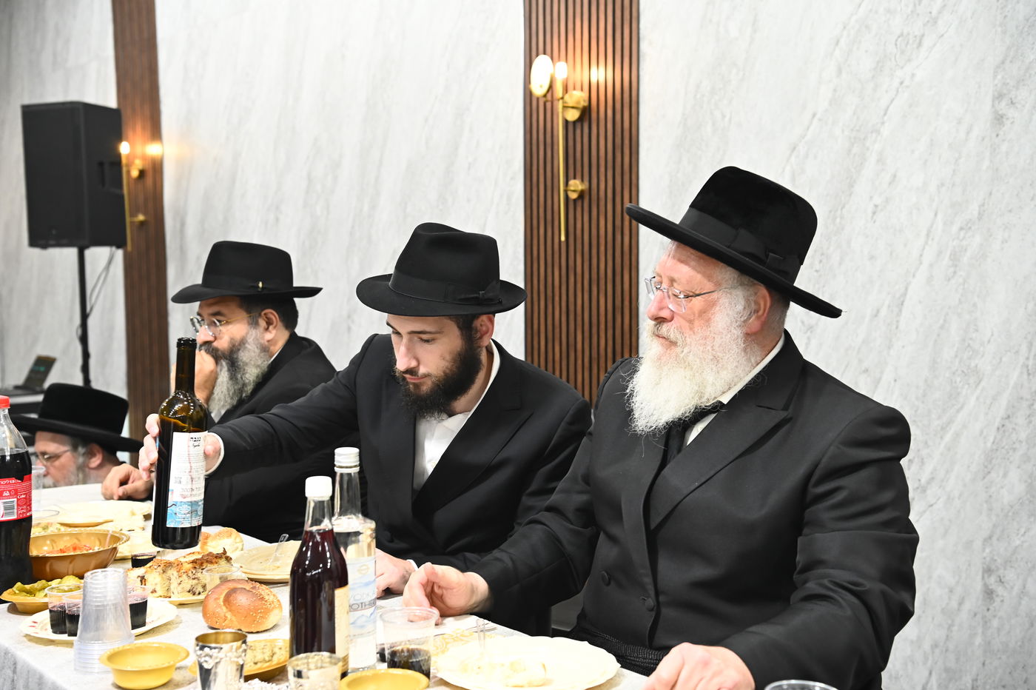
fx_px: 1294
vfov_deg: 29.8
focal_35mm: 45
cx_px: 518
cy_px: 345
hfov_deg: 43.6
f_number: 4.5
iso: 2000
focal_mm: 45
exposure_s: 1/160
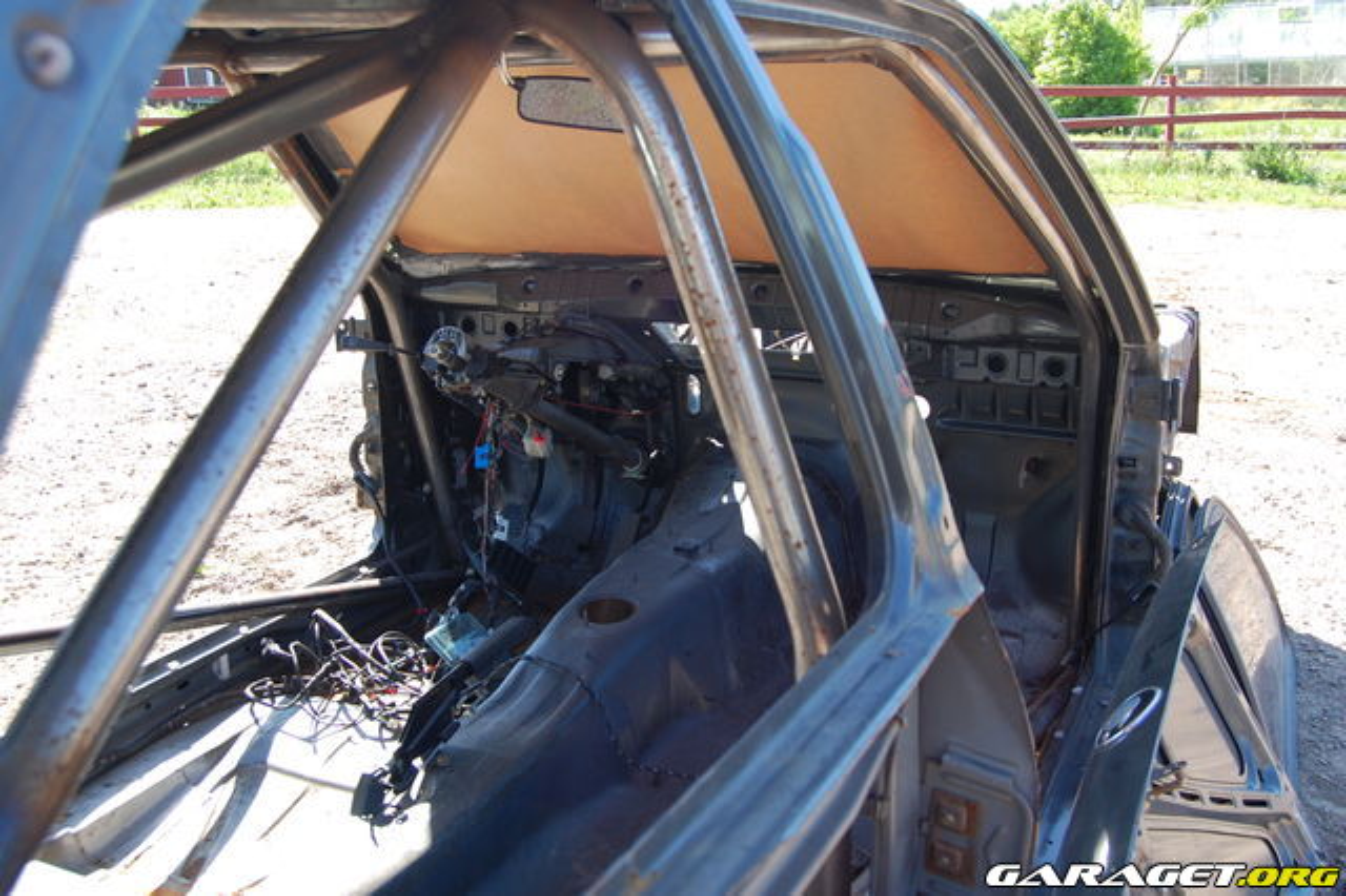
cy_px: 448
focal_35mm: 36
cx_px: 673
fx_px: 1345
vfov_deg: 36.8
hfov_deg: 53.2
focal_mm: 24
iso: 250
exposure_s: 1/125
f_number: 5.6
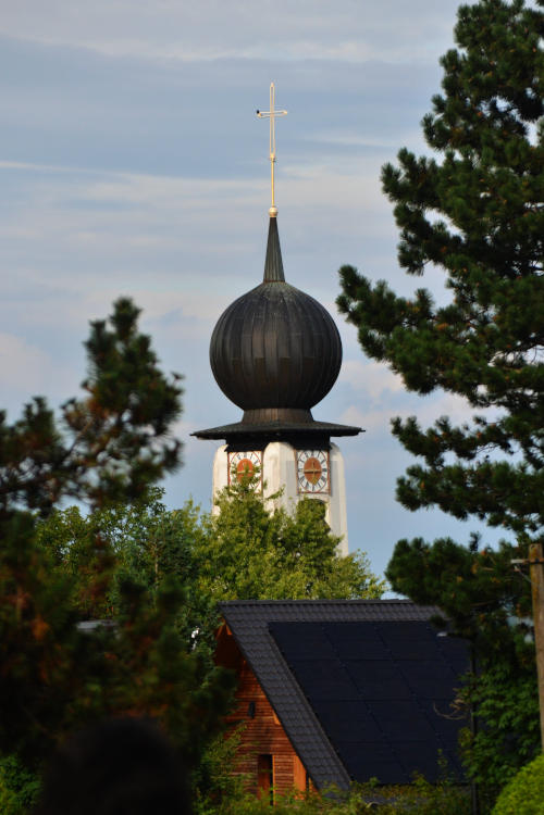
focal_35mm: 300
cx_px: 272
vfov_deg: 6.9
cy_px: 408
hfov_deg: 4.6
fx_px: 6799
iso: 400
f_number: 9
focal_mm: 200
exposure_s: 1/1000
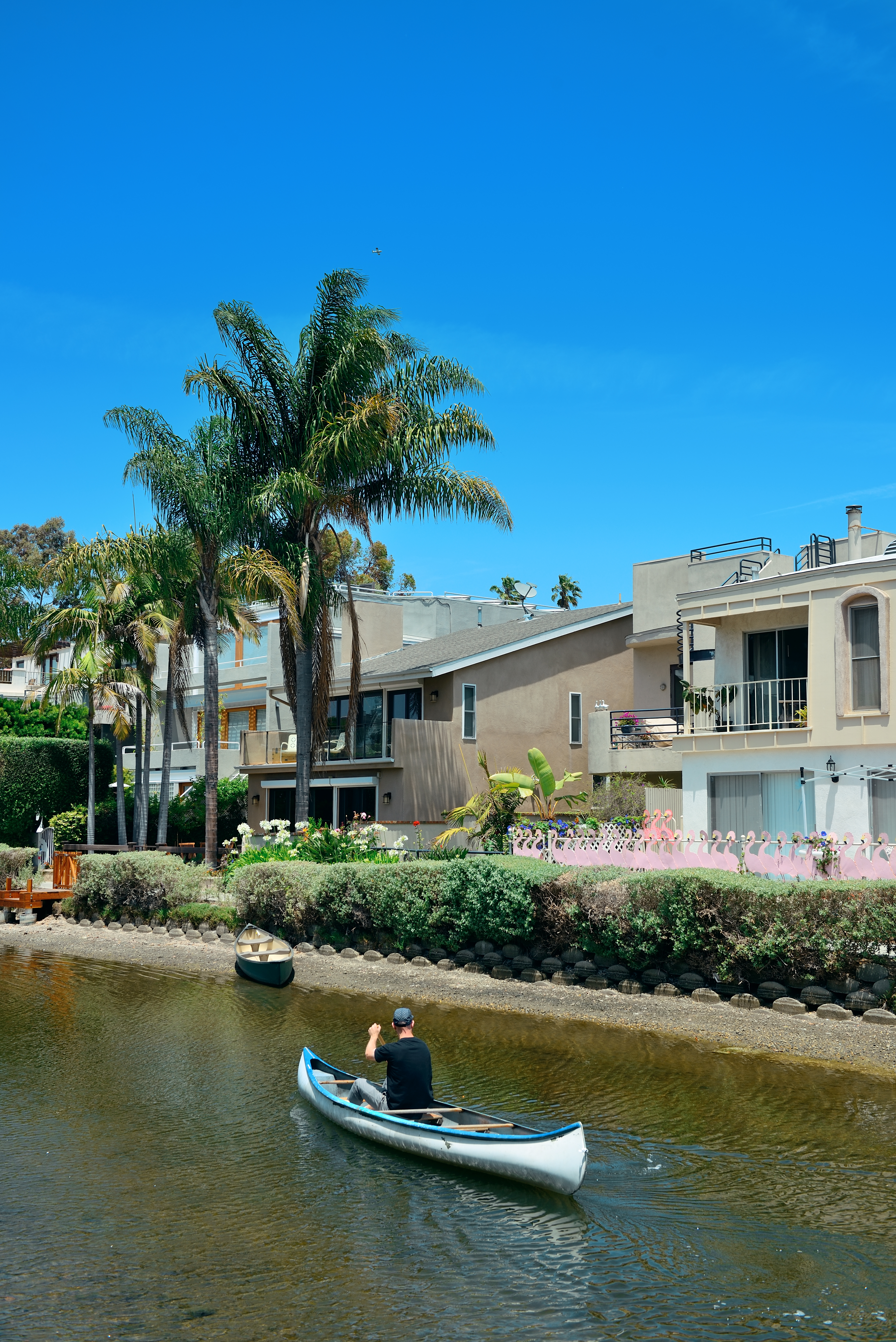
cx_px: 448
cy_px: 671
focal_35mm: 38
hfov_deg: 35.1
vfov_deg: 50.7
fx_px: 1417
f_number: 7.1
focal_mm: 38
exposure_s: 1/320
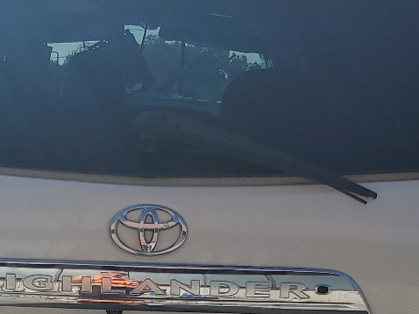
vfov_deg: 16.6
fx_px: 1054
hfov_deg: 22.3
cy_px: 321
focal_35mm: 87
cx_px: 116
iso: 50
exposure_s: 1/5000
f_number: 1.5
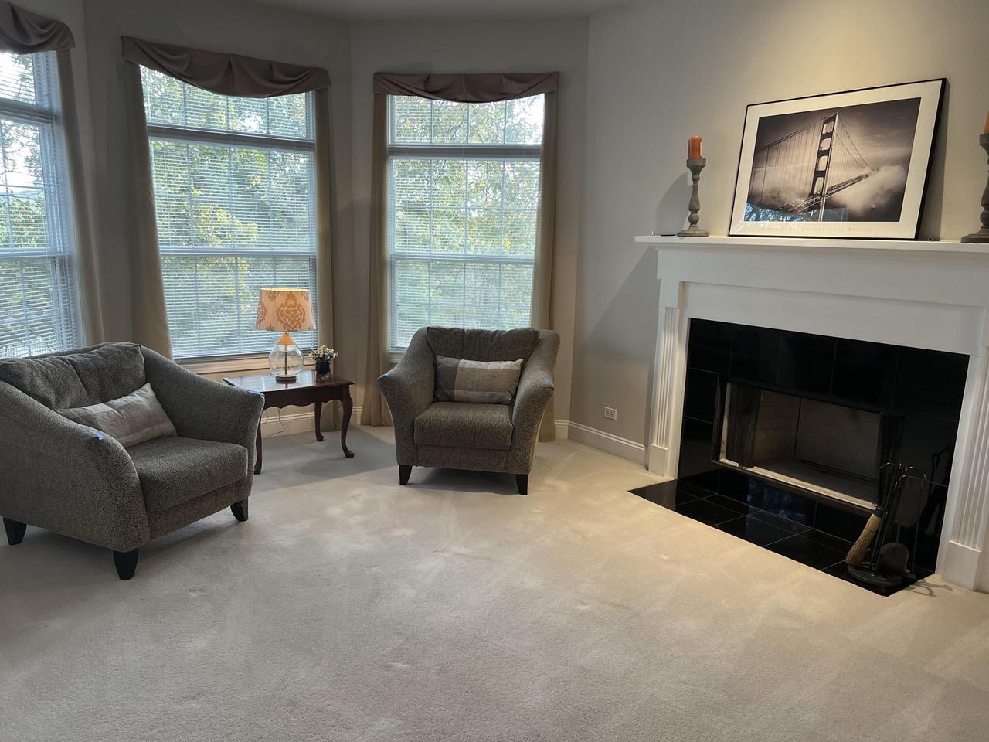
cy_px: 371
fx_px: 743
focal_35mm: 26
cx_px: 494
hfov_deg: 67.3
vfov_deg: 53.1
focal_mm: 5.7
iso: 125
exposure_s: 1/120
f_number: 1.5
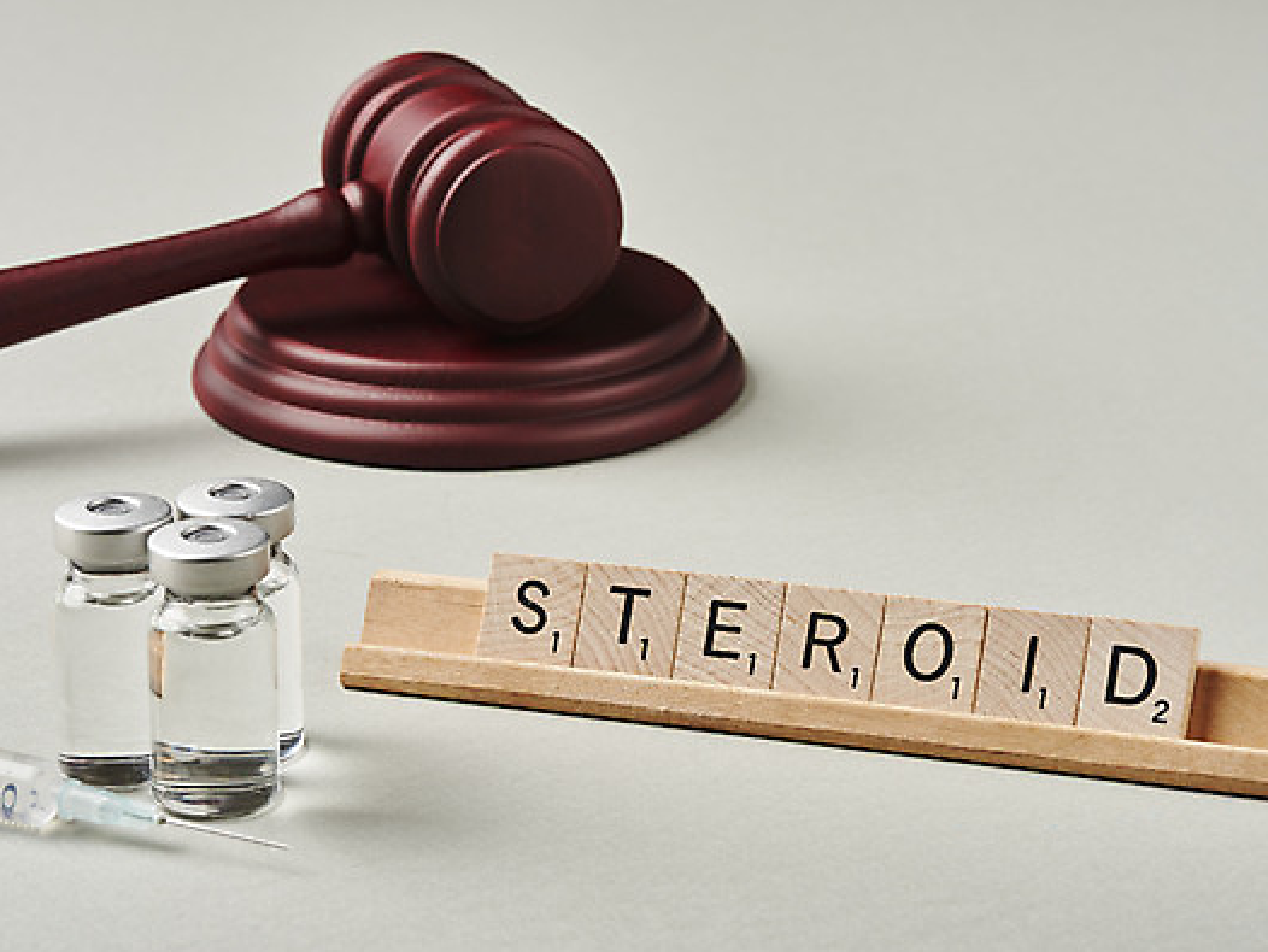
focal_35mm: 115
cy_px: 477
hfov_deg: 17.1
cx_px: 585
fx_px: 4214
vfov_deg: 12.9
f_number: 18
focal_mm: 105
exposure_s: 1/125
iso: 100
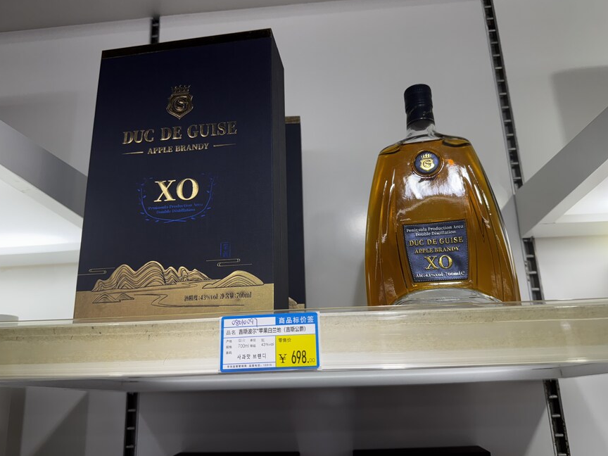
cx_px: 306
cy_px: 228
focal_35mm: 25
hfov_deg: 69.4
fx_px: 439
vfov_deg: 54.9
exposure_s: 1/412
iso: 80
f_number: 1.78
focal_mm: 6.76
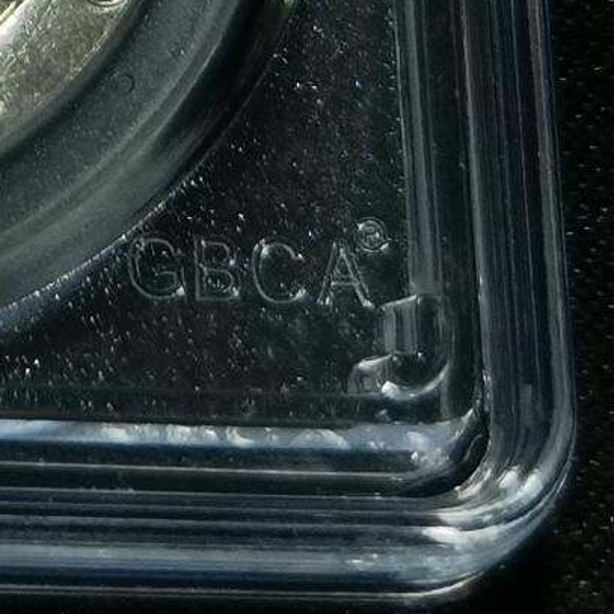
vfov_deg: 6.9
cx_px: -347
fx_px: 4937
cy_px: -581
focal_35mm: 246
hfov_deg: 7.0
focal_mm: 6.67
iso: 64
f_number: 1.9
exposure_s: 1/100
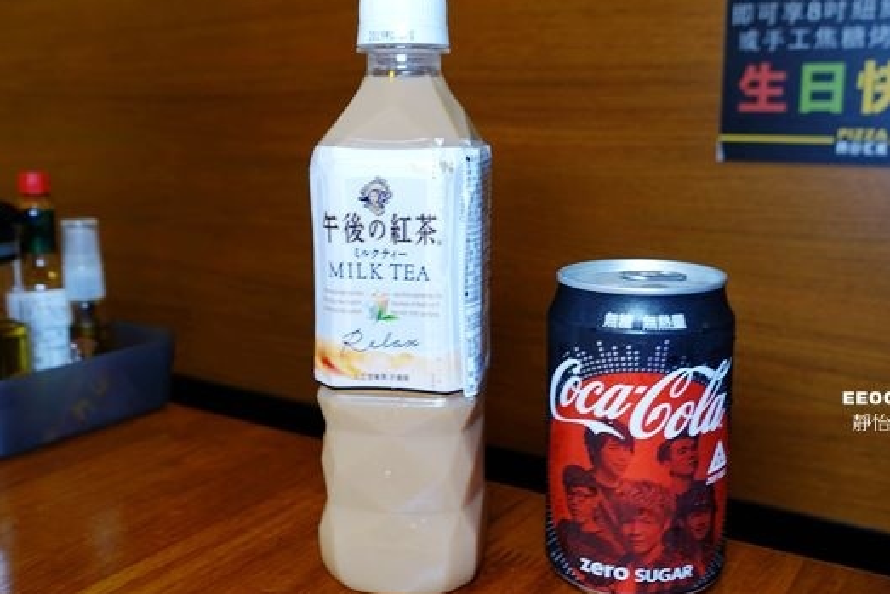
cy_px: 275
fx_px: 890
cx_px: 468
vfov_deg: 36.9
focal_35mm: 36
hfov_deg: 53.1
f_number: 2.5
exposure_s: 1/30
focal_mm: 10.81
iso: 160
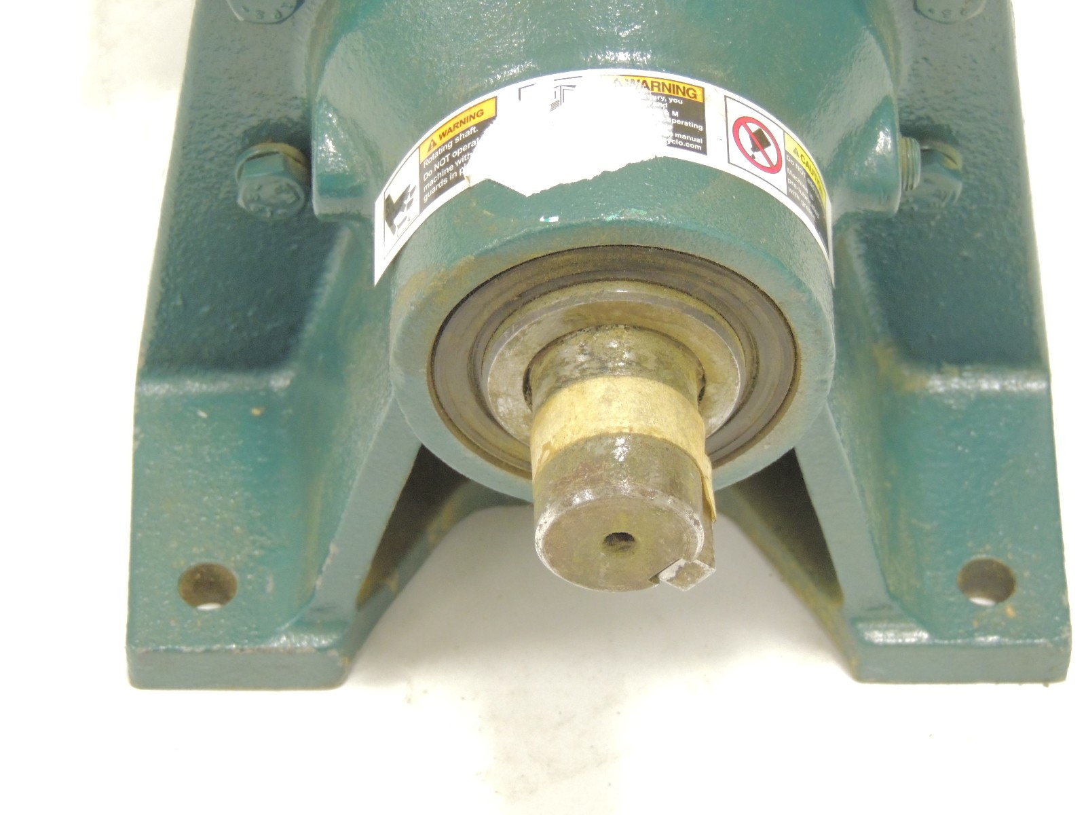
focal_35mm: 120
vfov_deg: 12.3
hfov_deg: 16.4
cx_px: 543
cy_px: 408
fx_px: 3765
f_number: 4.2
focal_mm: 21.4
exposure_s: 1/10
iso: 800
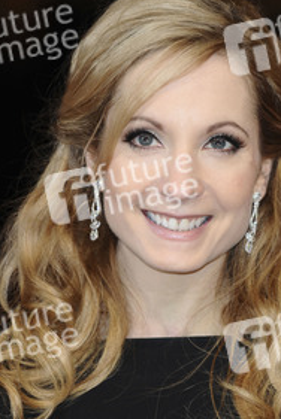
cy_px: 264
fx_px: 4987
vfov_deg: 4.8
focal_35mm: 427
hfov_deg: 3.2
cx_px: 165
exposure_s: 1/200
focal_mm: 200
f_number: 4.5
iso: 320
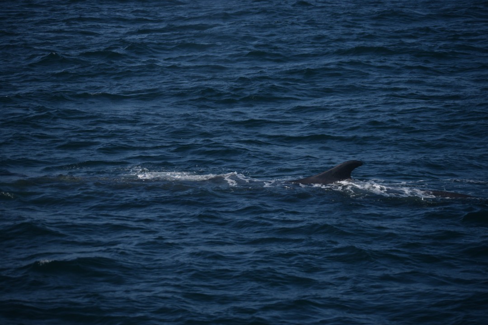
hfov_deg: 12.2
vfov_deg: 8.2
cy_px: 162
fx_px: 2277
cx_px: 244
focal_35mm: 168
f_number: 4.8
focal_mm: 112
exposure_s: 1/4000
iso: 200
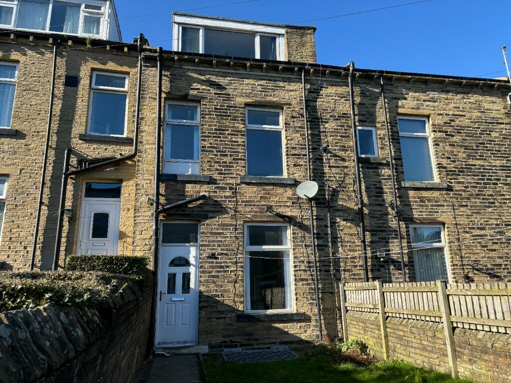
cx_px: 256
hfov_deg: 67.3
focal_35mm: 26
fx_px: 384
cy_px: 192
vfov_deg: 53.1
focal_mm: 5.96
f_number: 1.6
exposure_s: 1/1233
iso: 50
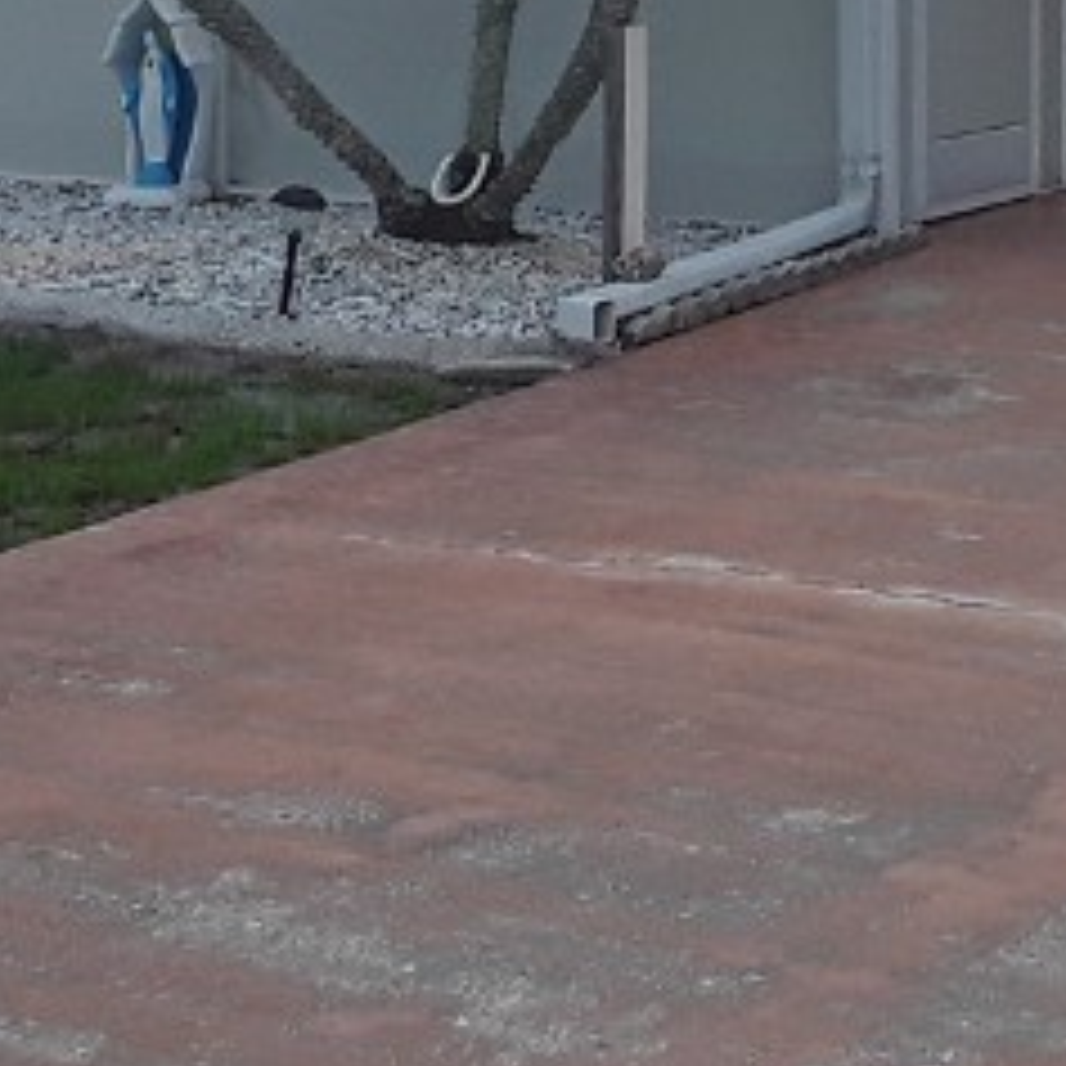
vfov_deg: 16.3
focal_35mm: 103
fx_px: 3589
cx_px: 747
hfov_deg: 16.8
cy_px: -184
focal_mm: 2.91
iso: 40
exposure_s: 1/1736
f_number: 1.9
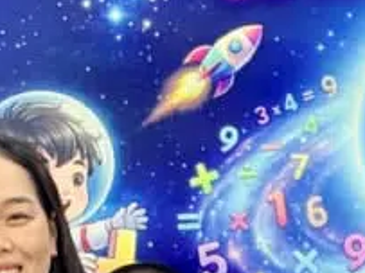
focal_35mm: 303
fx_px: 3193
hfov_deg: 6.5
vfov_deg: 4.8
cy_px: 582
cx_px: 545
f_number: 1.78
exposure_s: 1/100
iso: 160
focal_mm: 6.76
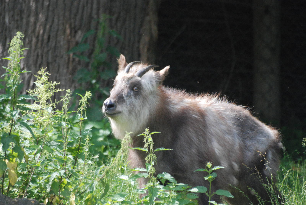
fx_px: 3829
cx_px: 153
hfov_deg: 4.6
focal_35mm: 450
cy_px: 102
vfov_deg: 3.1
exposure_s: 1/1600
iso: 1600
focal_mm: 300
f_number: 5.6
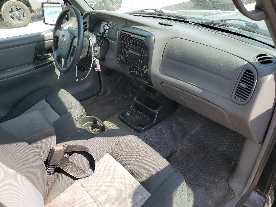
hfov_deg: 67.3
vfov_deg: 53.1
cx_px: 138
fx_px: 207
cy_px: 104
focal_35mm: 26
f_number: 1.5
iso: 50
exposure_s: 1/556
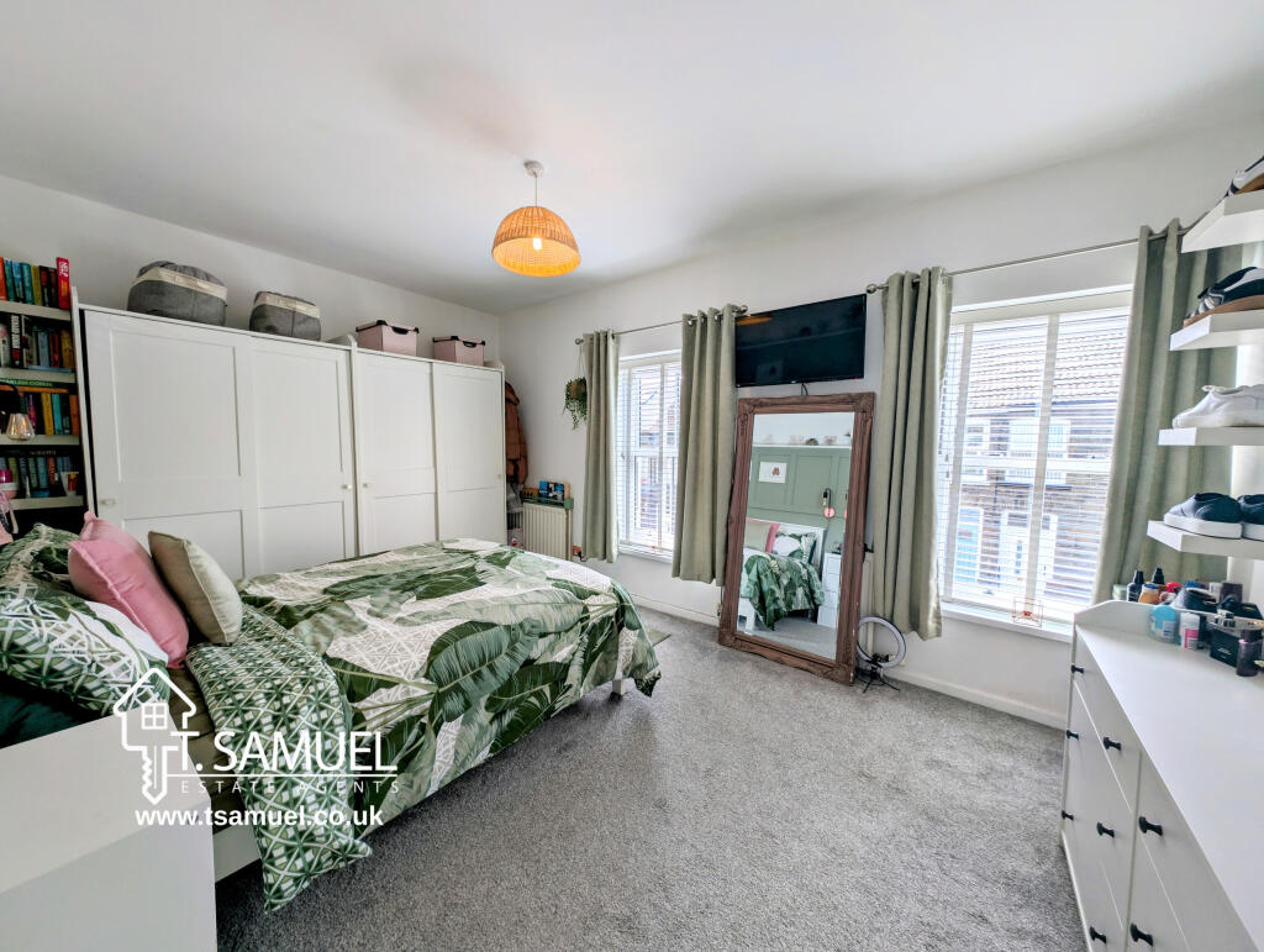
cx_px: 632
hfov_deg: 110.5
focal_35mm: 12
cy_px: 476
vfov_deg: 94.6
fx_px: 439
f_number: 1.95
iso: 40
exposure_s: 1/173
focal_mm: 2.23
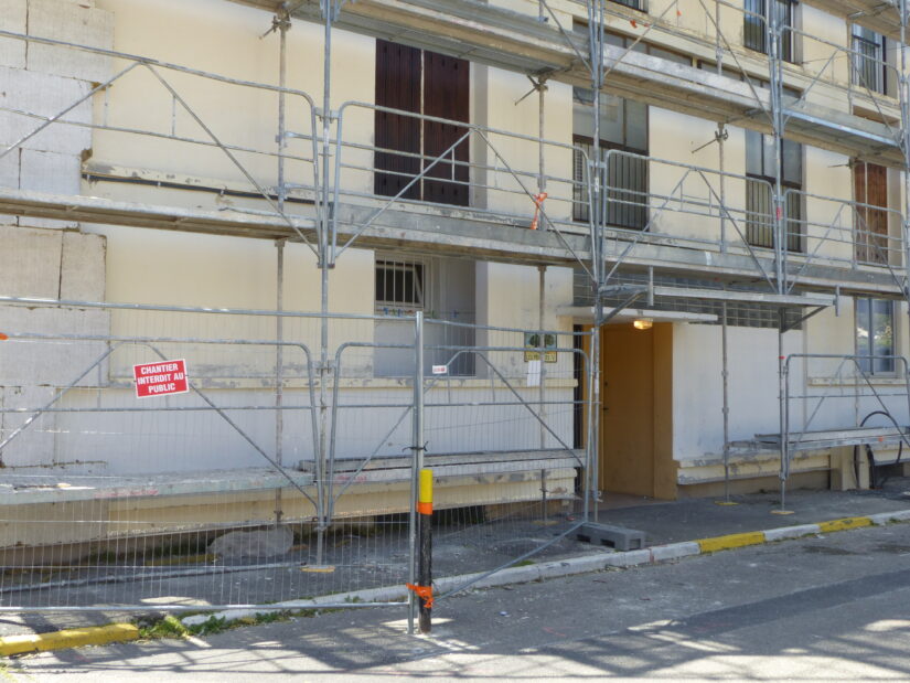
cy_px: 342
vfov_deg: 40.7
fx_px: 920
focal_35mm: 35
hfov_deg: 52.6
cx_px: 455
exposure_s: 1/80
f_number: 7.1
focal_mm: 6.3
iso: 100
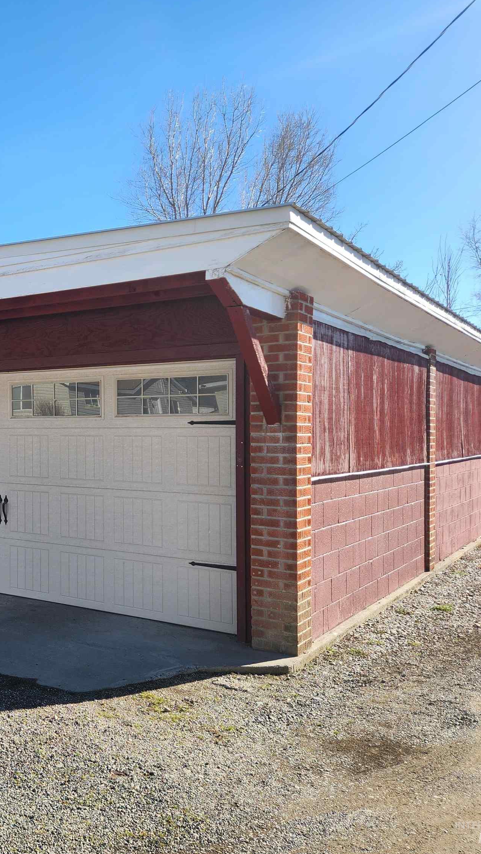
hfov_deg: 31.1
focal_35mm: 34
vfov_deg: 58.0
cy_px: 430
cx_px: -38
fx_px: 771
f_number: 1.8
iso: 20
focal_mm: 5.4
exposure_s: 1/686
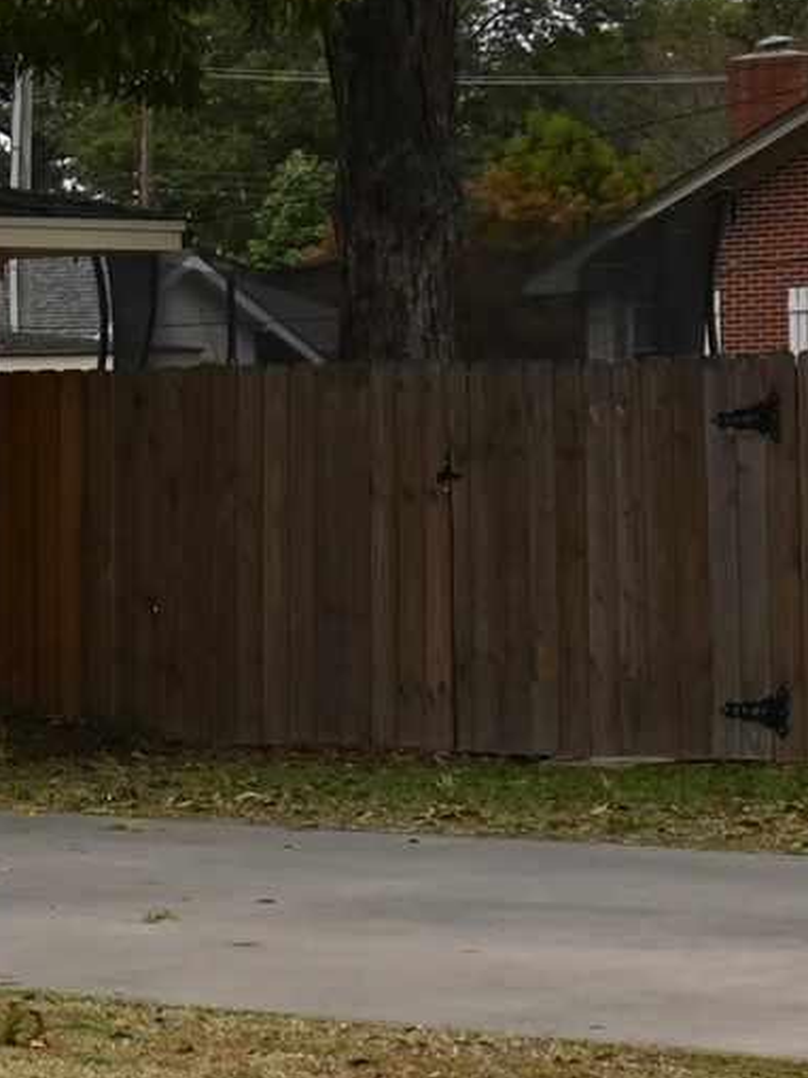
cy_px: 579
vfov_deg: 12.6
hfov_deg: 8.8
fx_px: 4886
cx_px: -903
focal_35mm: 157
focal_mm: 18
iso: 100
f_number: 5.6
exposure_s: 1/125
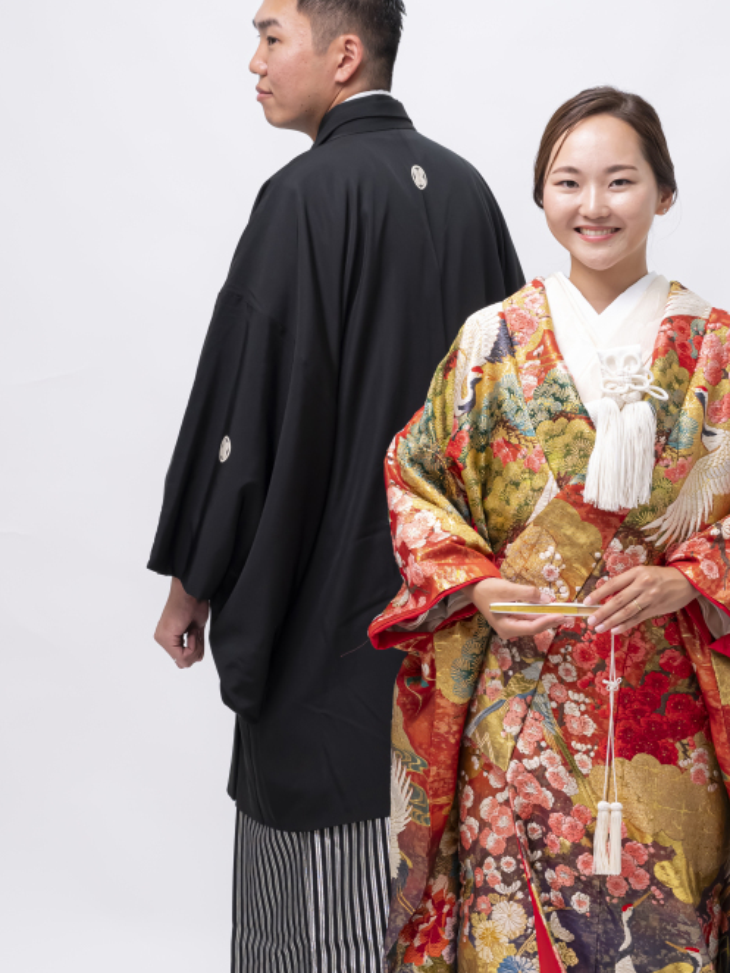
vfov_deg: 23.8
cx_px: 479
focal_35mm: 82
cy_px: 581
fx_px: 2304
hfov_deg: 18.0
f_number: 5.6
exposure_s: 1/125
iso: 800
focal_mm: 47
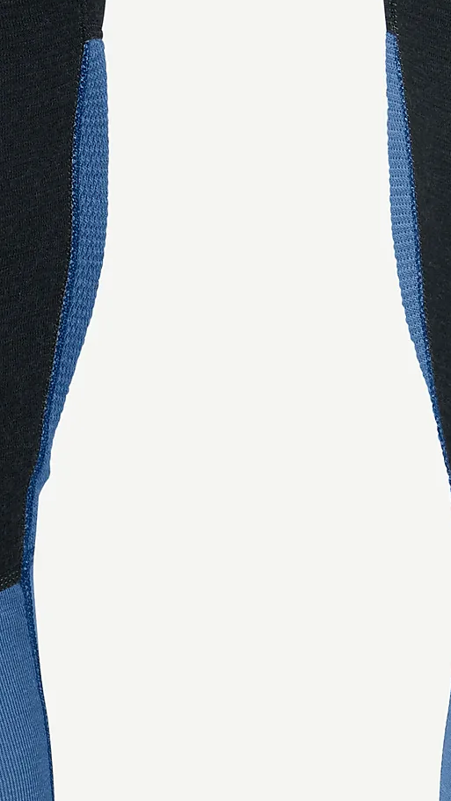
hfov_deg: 1.7
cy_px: -188
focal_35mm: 721
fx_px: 15328
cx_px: 197
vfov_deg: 3.0
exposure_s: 1/50
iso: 100
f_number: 5.6
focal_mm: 109
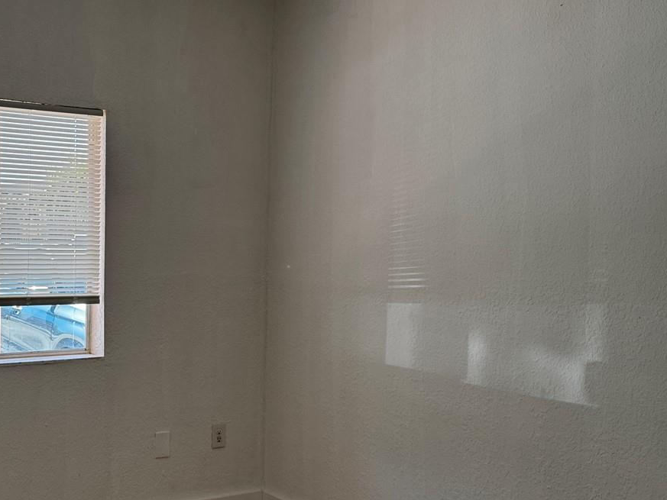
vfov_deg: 32.9
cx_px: 156
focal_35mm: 44
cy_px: 275
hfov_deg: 41.5
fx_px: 848
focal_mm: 6.76
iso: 80
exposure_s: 1/430
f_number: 1.78
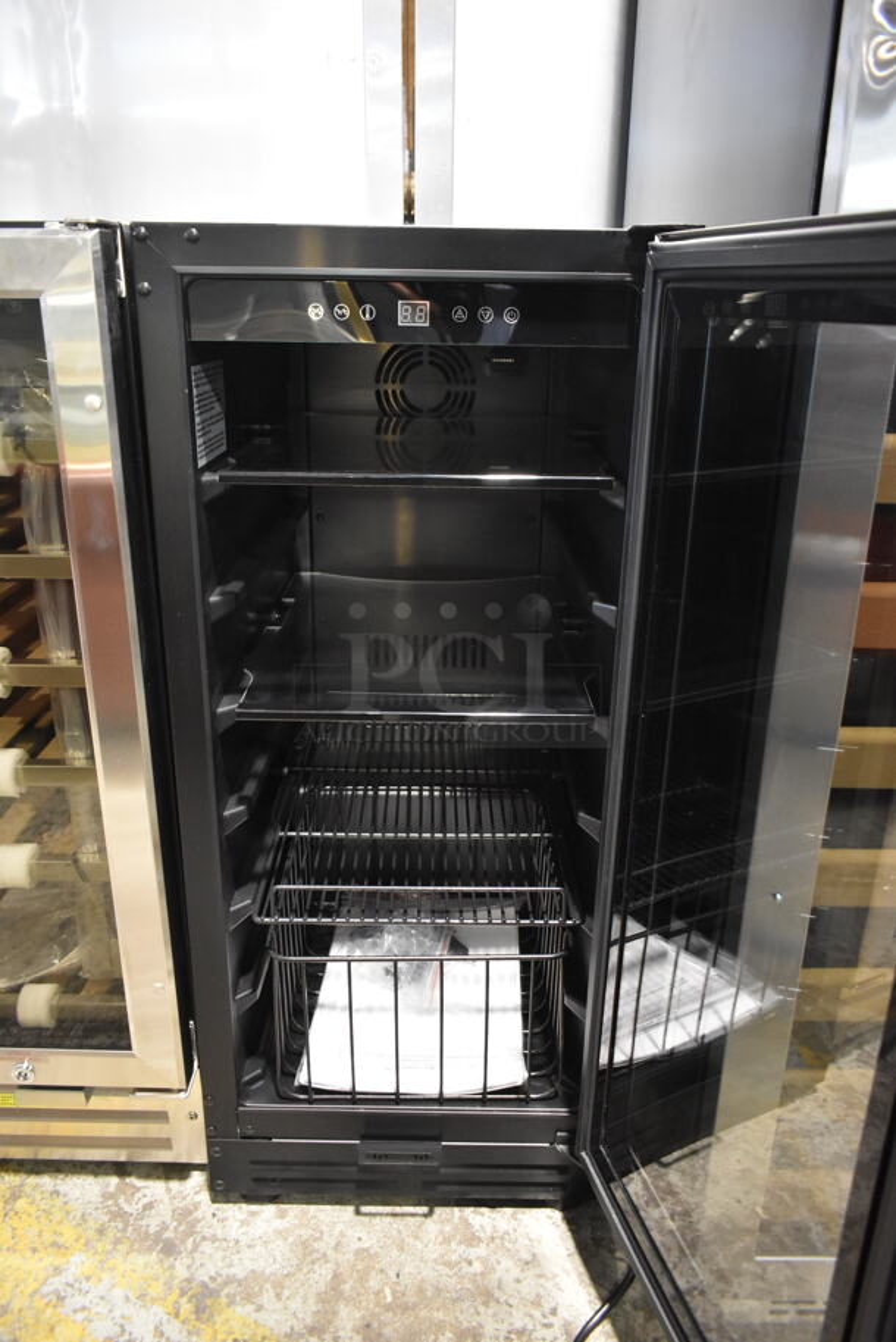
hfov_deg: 48.0
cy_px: 671
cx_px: 448
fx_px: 1006
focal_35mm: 27
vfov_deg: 67.3
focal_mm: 18
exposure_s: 1/30
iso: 3600
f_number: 3.5
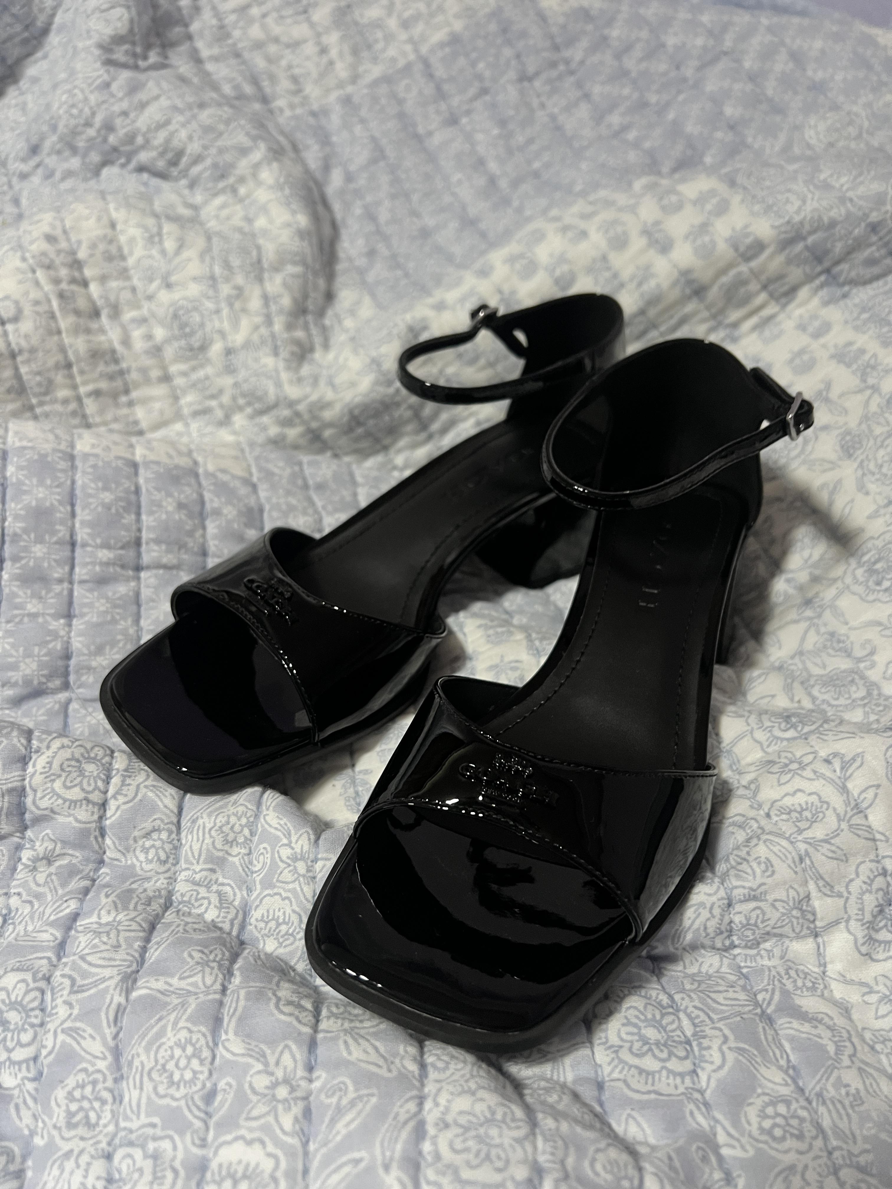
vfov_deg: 67.3
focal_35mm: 26
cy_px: 594
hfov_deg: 53.1
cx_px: 446
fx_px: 893
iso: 250
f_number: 1.5
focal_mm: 5.7
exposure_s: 1/60
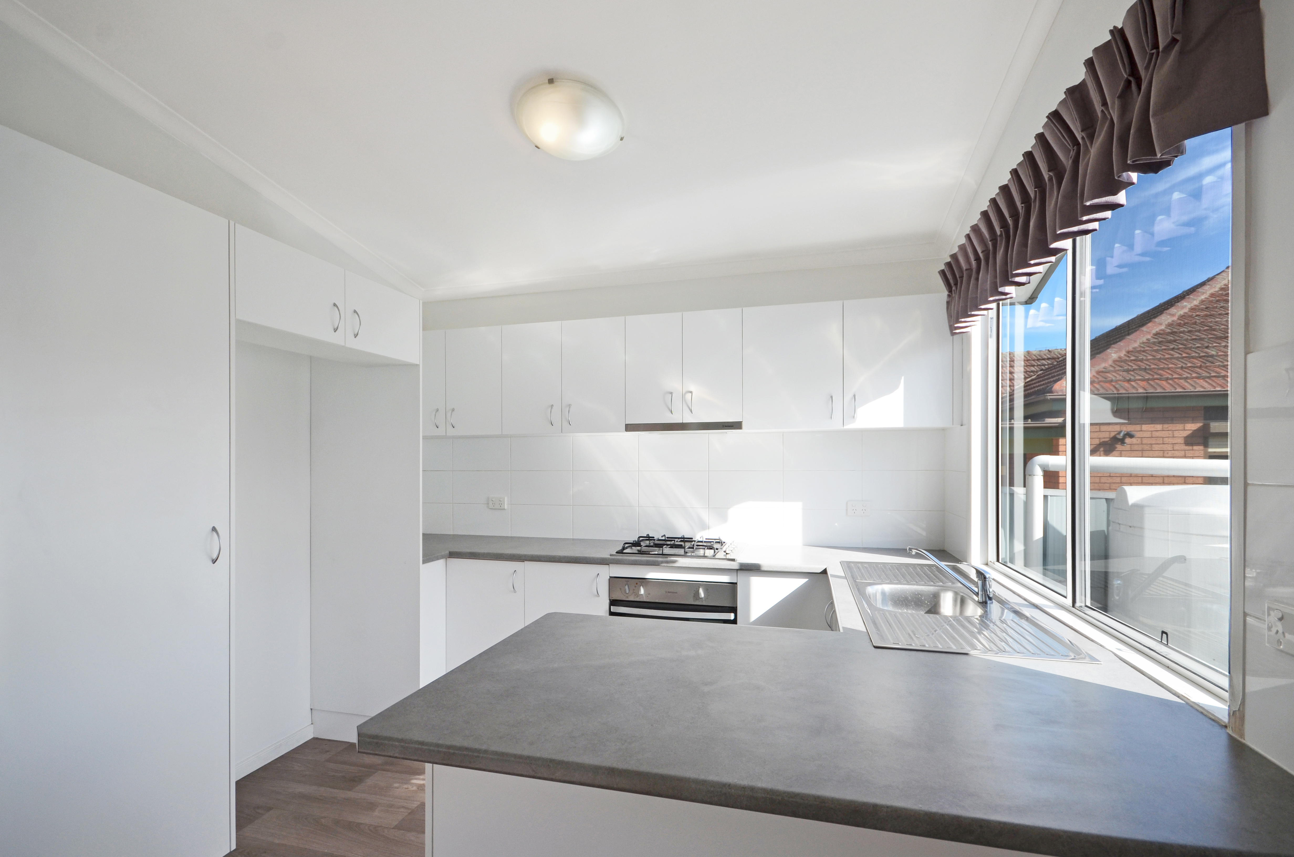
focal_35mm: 15
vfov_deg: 77.1
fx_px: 538
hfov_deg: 100.5
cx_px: 647
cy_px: 428
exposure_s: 1/250
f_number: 8
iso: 200
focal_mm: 10
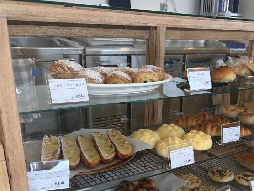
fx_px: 316
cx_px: 189
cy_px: 149
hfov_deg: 42.5
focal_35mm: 43
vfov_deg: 32.8
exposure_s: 1/266
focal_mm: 6.86
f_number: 1.78
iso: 80
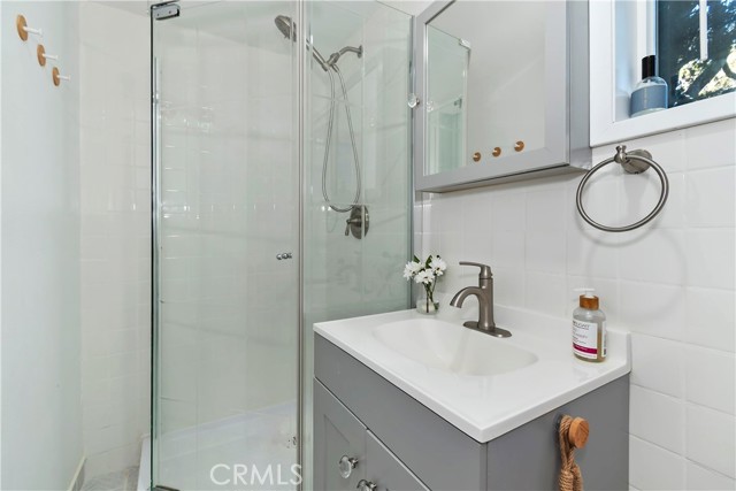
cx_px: 368
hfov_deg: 100.4
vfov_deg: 77.4
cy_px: 246
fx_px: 307
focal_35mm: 15
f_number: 8
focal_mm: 10
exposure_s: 1/30
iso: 400
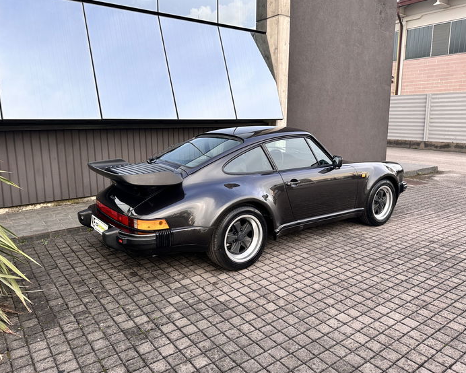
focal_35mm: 26
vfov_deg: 54.9
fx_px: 359
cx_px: 235
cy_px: 181
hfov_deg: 66.0
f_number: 1.78
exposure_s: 1/654
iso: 80
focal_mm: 6.86
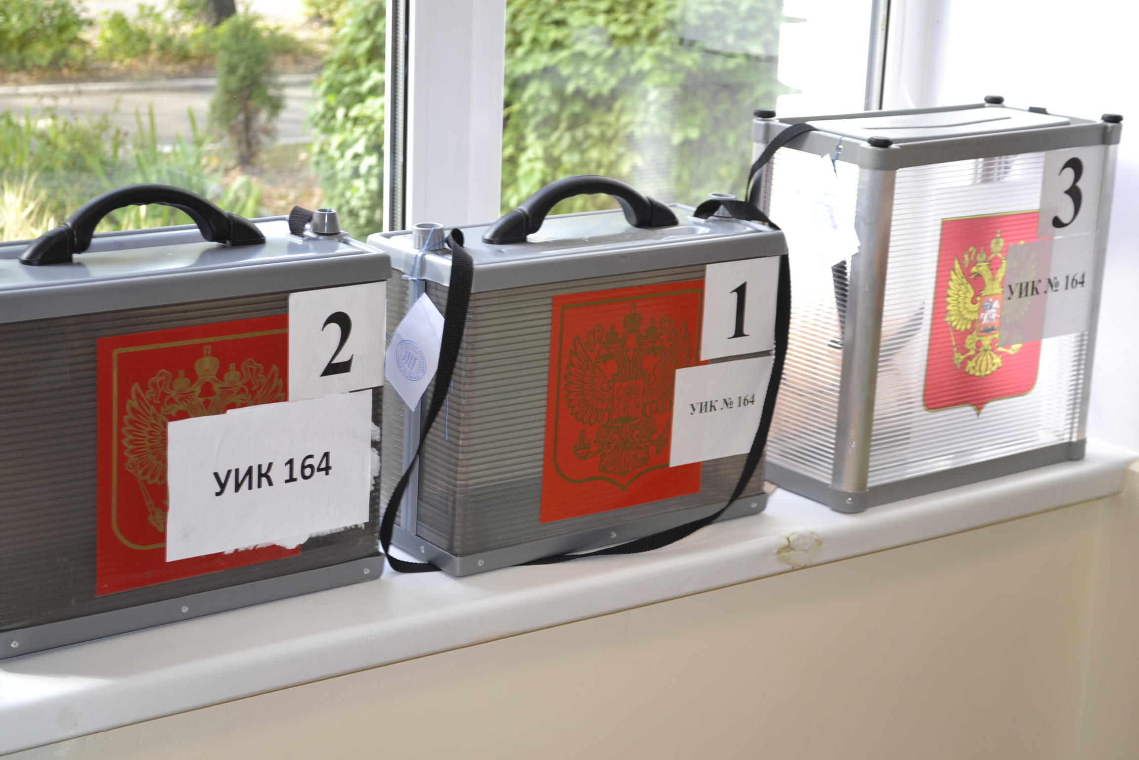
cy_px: 380
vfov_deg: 19.7
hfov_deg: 29.2
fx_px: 2183
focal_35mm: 69
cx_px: 570
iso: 400
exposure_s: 1/60
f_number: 5.3
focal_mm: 46
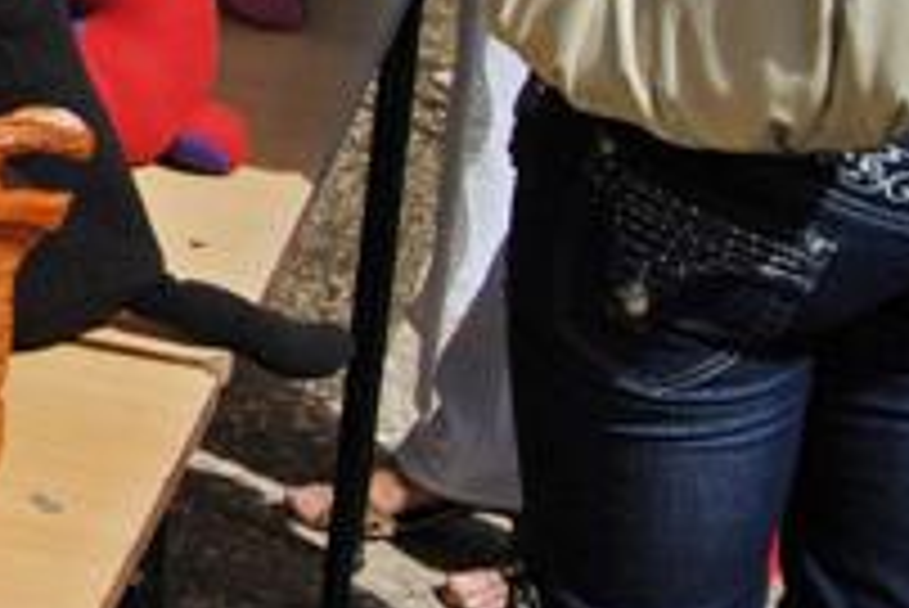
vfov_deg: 10.2
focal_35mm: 131
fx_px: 3310
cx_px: -562
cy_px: -297
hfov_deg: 14.3
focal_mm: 22
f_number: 9
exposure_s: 1/320
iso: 100
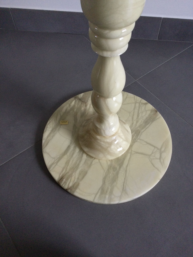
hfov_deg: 45.4
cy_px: 128
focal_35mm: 31
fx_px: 230
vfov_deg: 58.4
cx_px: 96
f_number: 2.4
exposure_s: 1/33
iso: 25
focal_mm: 3.3
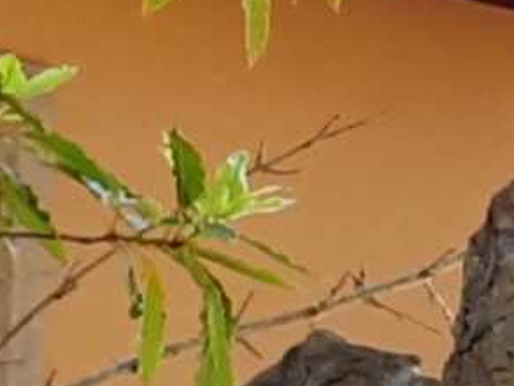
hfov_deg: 13.6
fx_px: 1753
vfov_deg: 12.0
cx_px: 1096
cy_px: -195
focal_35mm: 118
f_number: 1.9
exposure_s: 1/192
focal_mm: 3.6
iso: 100
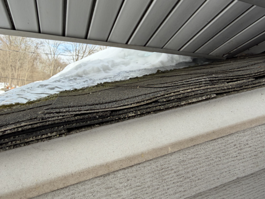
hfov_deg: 71.6
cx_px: 132
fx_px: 184
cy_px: 100
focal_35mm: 24
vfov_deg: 56.8
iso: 40
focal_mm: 2.22
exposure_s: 1/244
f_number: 2.2
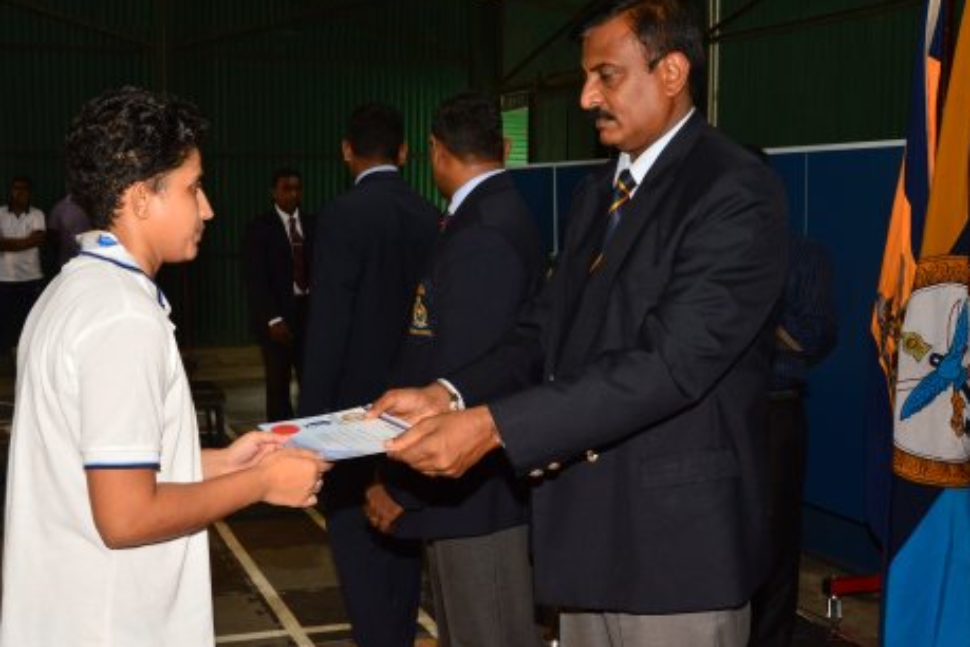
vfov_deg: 28.6
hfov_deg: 41.8
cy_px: 328
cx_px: 429
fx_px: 1266
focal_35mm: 47
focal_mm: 24
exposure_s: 1/30
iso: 400
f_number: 5.6
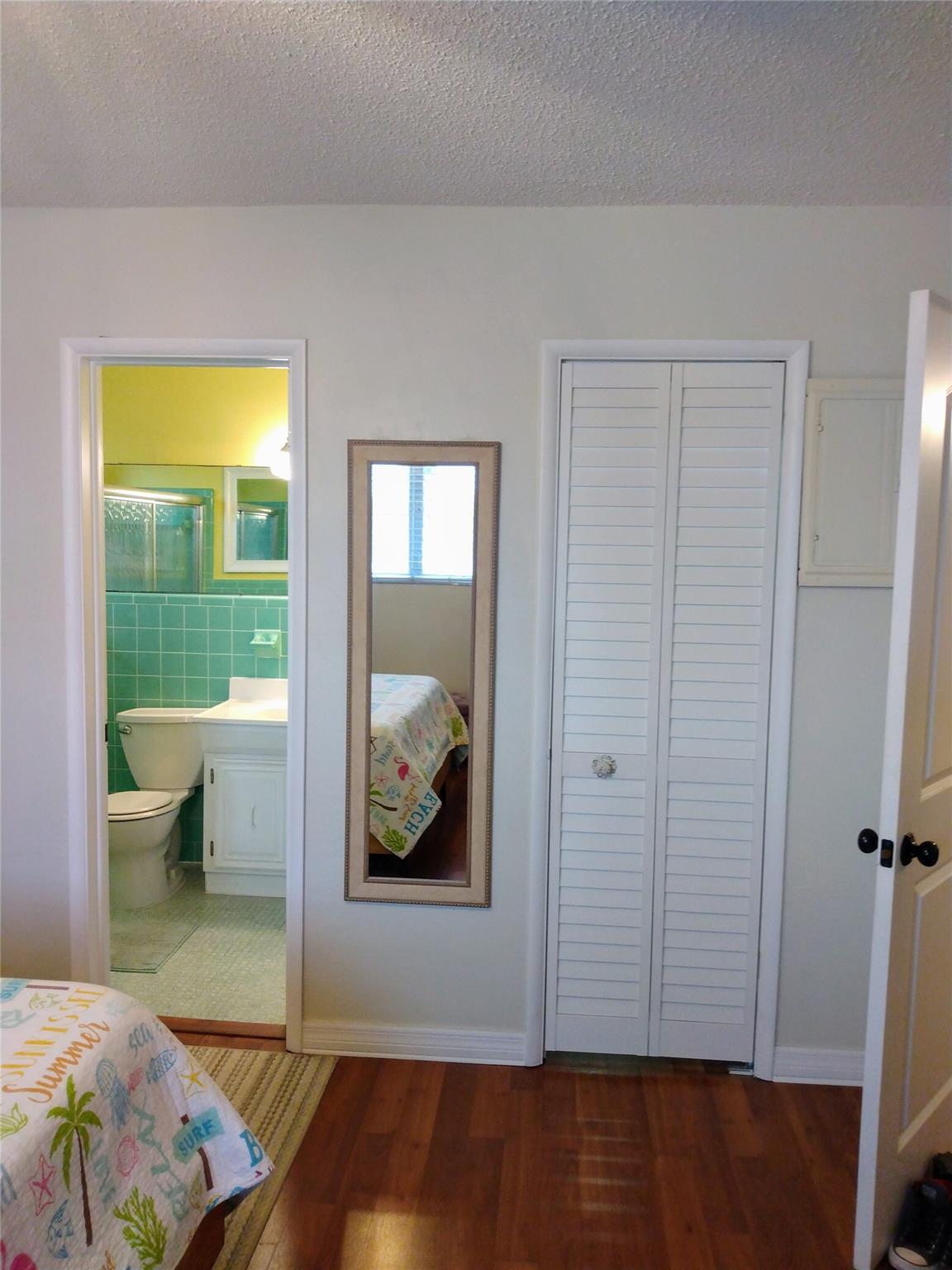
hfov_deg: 66.0
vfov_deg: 81.7
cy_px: 635
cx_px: 476
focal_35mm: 20
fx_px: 733
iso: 266
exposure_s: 1/30
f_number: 2
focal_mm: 3.54
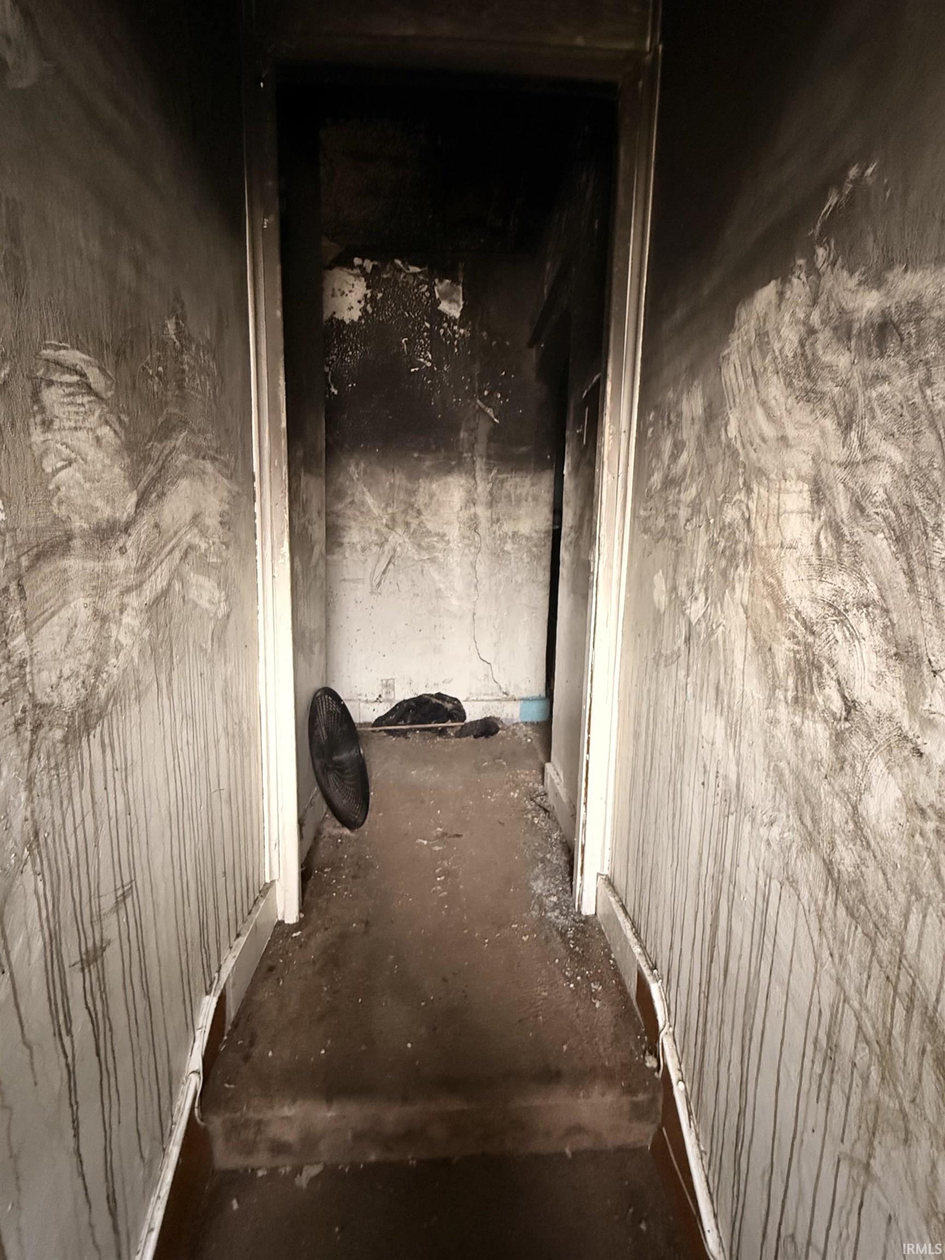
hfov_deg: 85.7
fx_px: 510
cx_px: 472
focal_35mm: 14
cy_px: 630
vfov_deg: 102.1
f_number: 2.2
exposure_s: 1/49
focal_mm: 2.22
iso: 1250
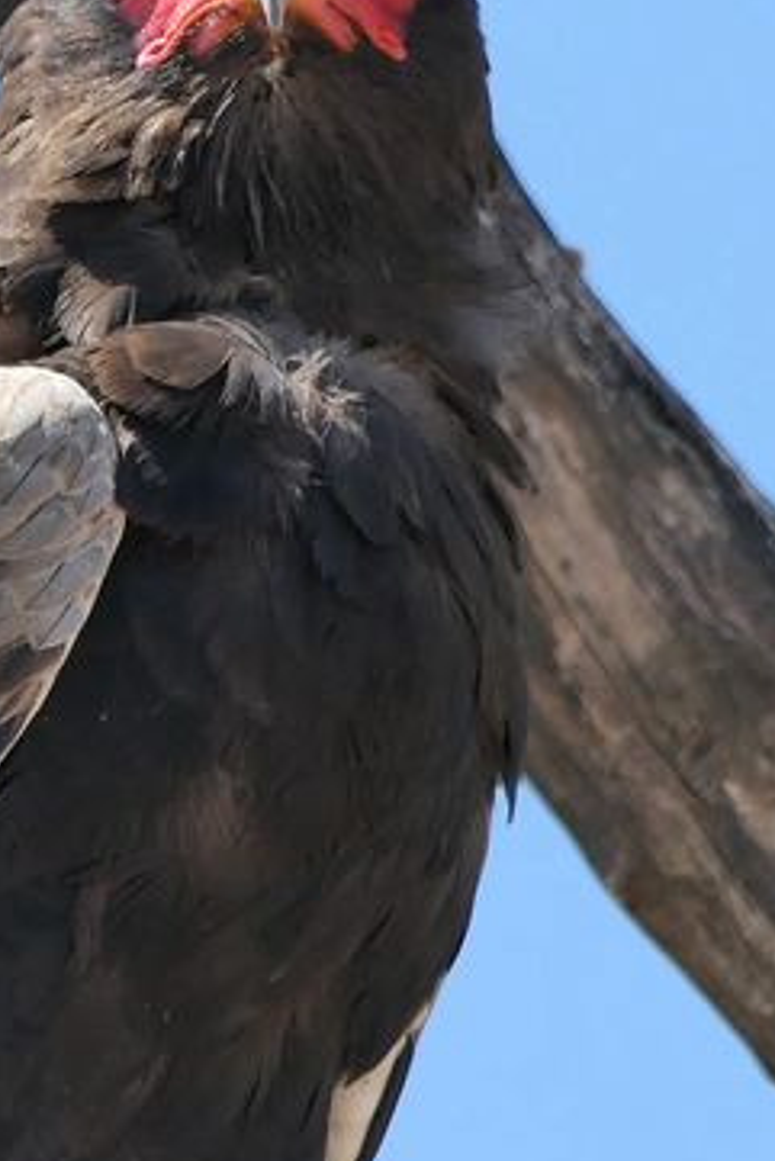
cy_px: 425
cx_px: 347
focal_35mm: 1596
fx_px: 51484
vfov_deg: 1.3
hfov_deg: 0.9
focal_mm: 176
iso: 125
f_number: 4.5
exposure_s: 1/400
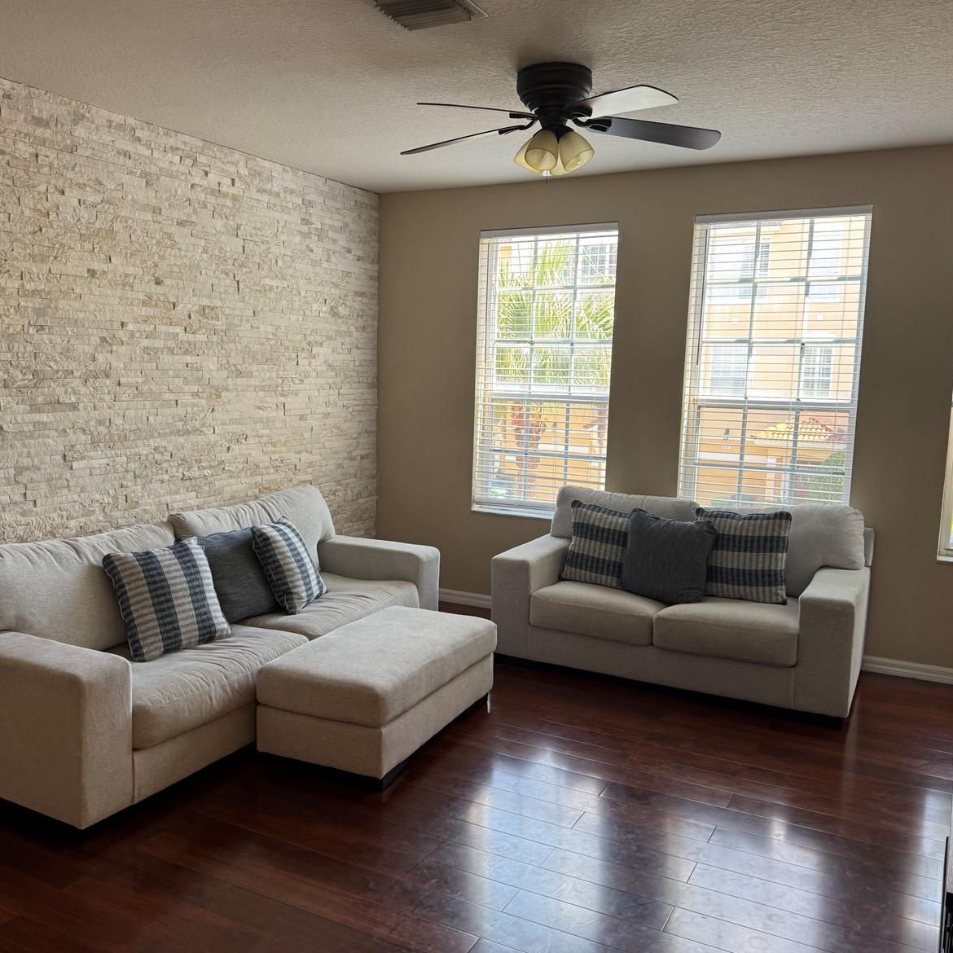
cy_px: 475
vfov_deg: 55.6
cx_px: 442
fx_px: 903
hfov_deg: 55.6
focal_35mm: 29
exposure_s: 1/120
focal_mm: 6.76
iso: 125
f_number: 1.78
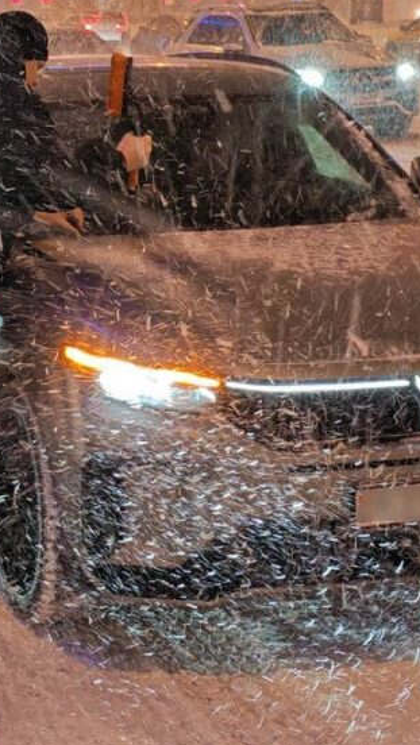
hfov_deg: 12.5
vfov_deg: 21.9
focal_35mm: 97
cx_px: 176
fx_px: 1918
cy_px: 246
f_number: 1.9
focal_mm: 6.12
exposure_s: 1/50
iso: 500
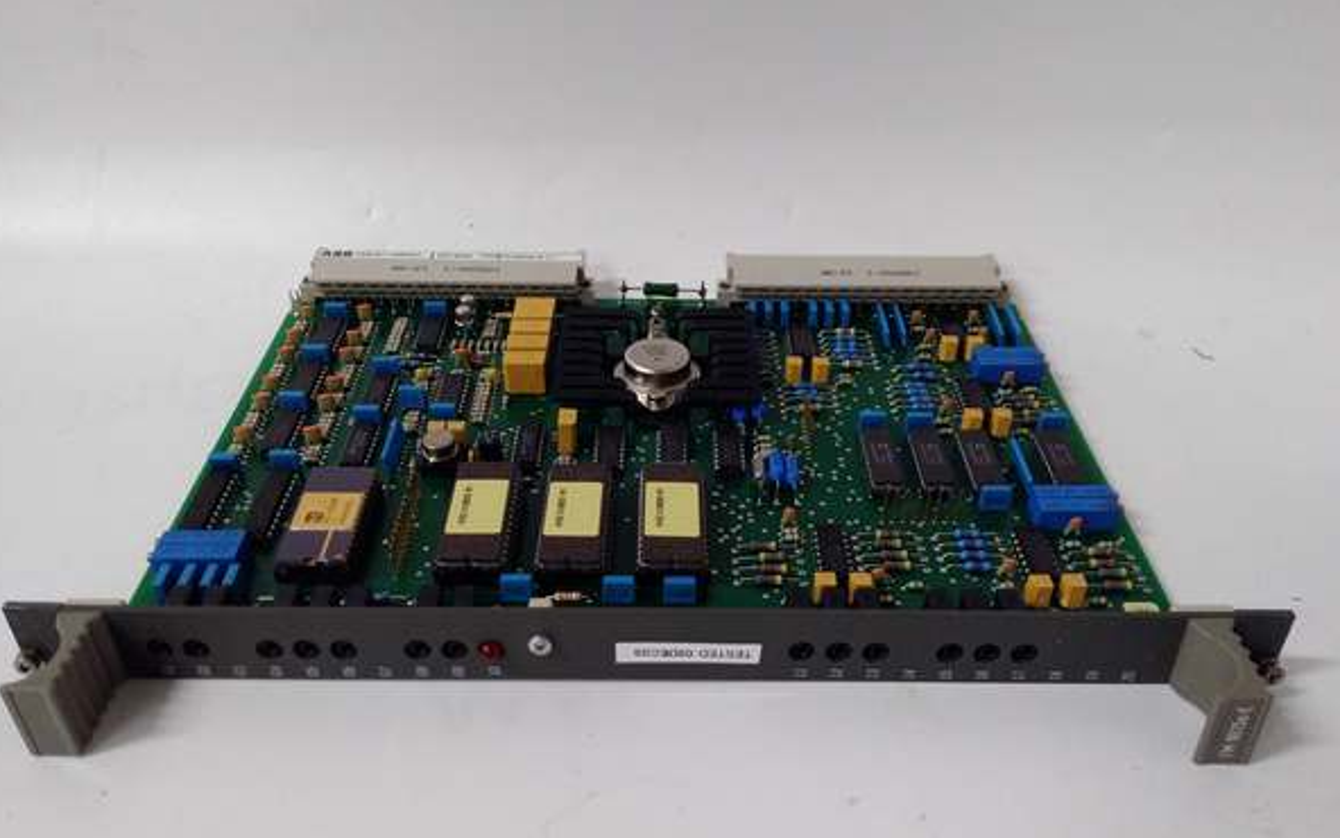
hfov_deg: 64.6
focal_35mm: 29
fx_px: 1059
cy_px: 464
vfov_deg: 43.1
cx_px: 663
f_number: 2
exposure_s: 1/33
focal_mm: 3.79
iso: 396
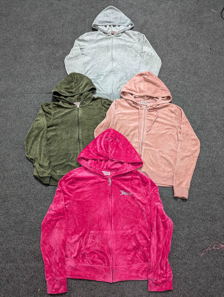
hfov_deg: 56.9
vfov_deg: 71.5
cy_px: 148
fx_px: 207
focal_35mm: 24
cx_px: 112
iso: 668
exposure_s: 1/48.4
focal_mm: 6.81
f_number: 1.85
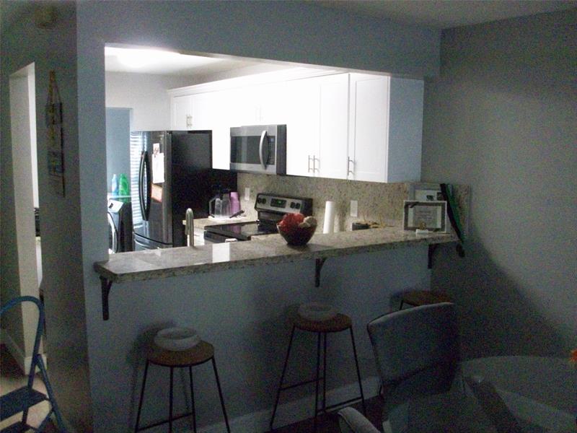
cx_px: 288
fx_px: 567
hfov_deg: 54.0
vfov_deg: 41.8
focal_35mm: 34
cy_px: 216
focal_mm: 5.7
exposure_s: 1/64
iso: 774
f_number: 2.8
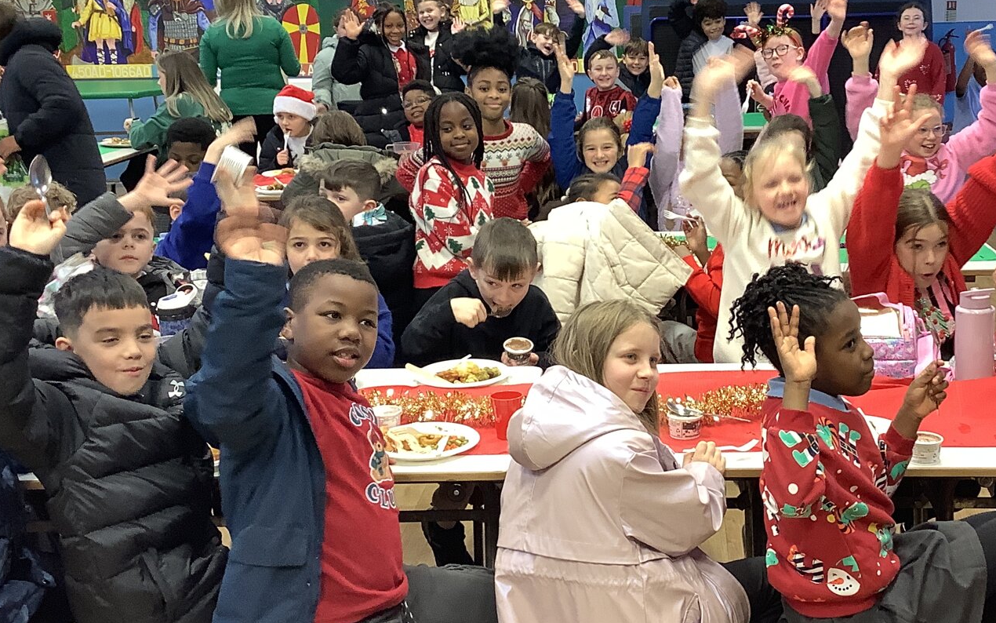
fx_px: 1439
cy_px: 304
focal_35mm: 53
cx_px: 623
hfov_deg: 37.9
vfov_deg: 24.4
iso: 100
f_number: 2.4
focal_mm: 3.3
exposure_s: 1/50
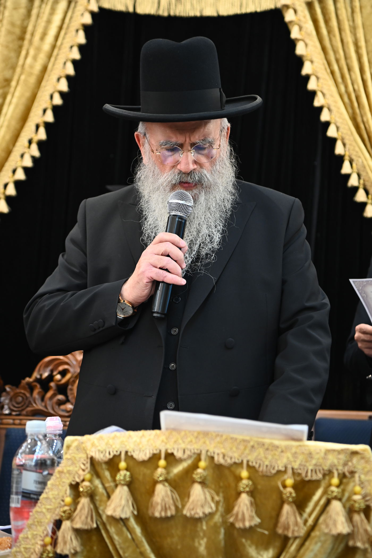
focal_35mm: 62
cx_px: 186
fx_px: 962
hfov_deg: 21.9
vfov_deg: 32.4
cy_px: 279
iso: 1600
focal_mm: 62
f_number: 4
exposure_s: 1/160
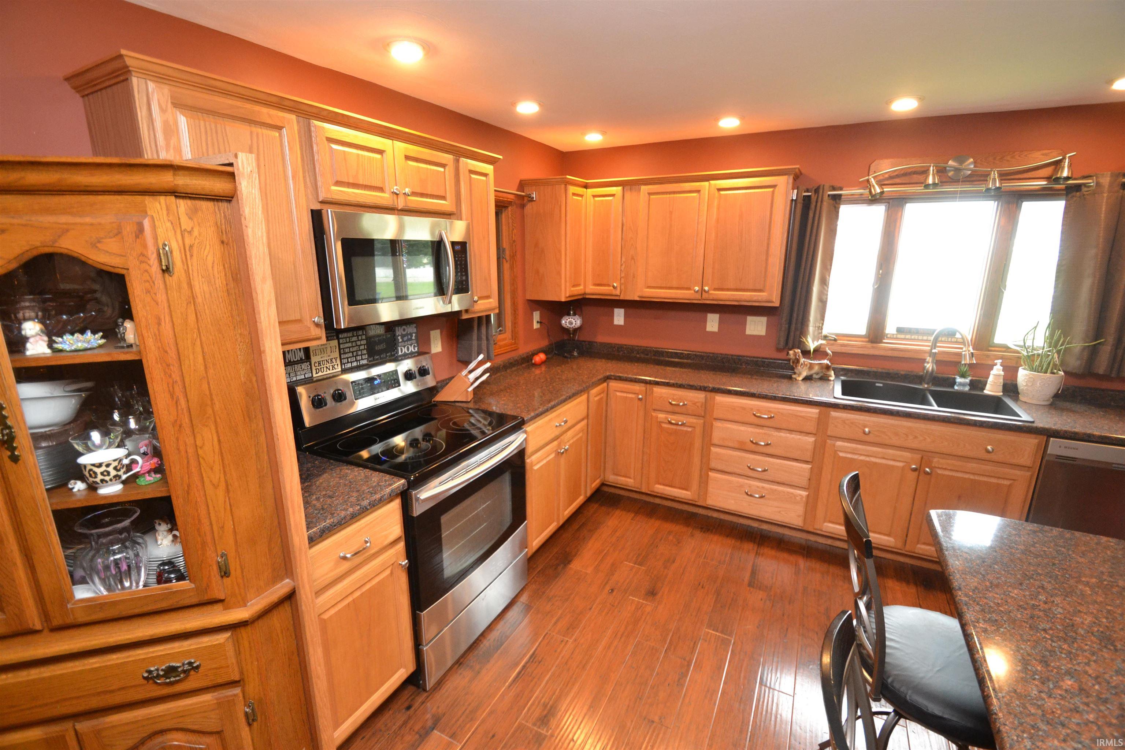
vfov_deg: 77.3
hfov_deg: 100.4
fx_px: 469
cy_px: 375
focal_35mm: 15
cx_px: 562
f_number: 3.5
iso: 1400
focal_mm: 10
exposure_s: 1/60
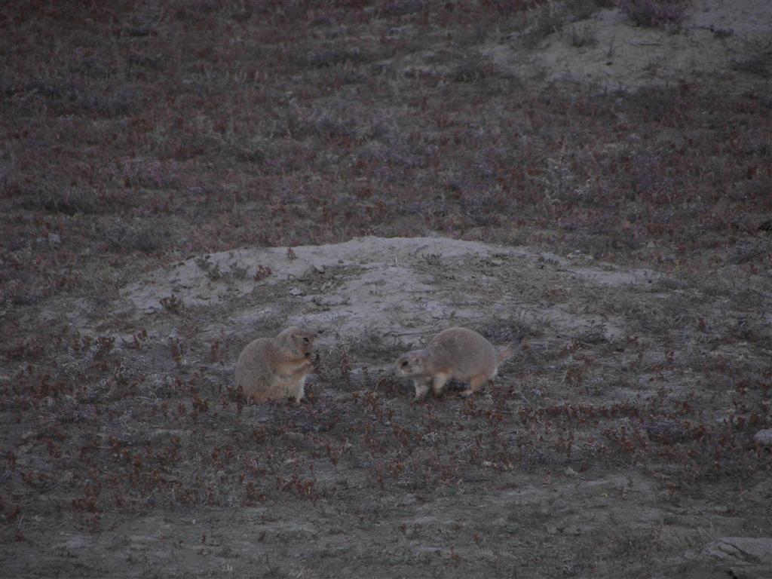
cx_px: 386
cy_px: 290
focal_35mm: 432
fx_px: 9634
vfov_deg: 3.4
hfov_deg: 4.6
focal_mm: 72
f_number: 3.7
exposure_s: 1/200
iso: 64
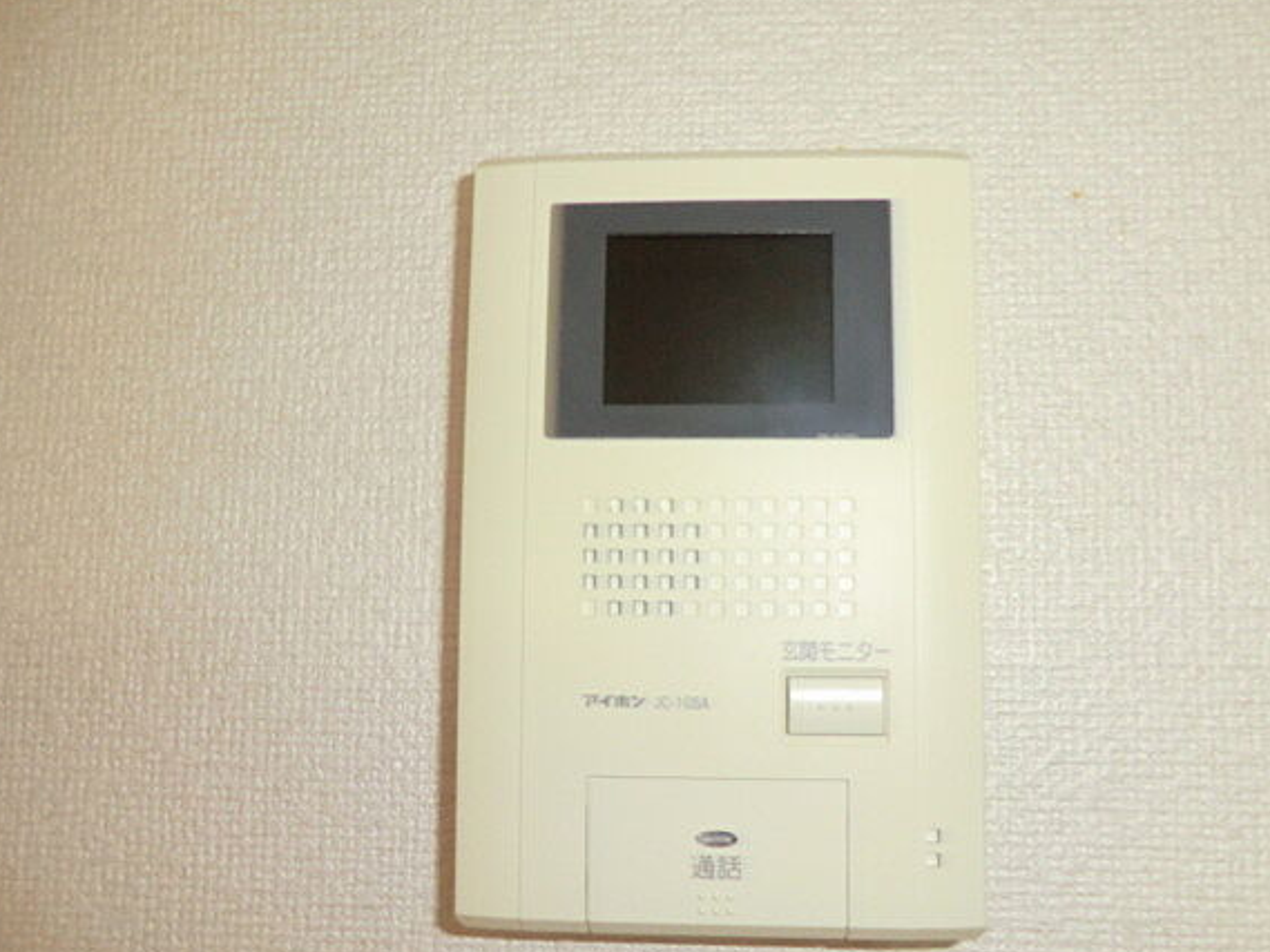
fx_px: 991
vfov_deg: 51.3
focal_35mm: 27
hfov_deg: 65.2
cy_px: 519
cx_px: 681
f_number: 3.2
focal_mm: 4.3
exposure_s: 1/30
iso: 200
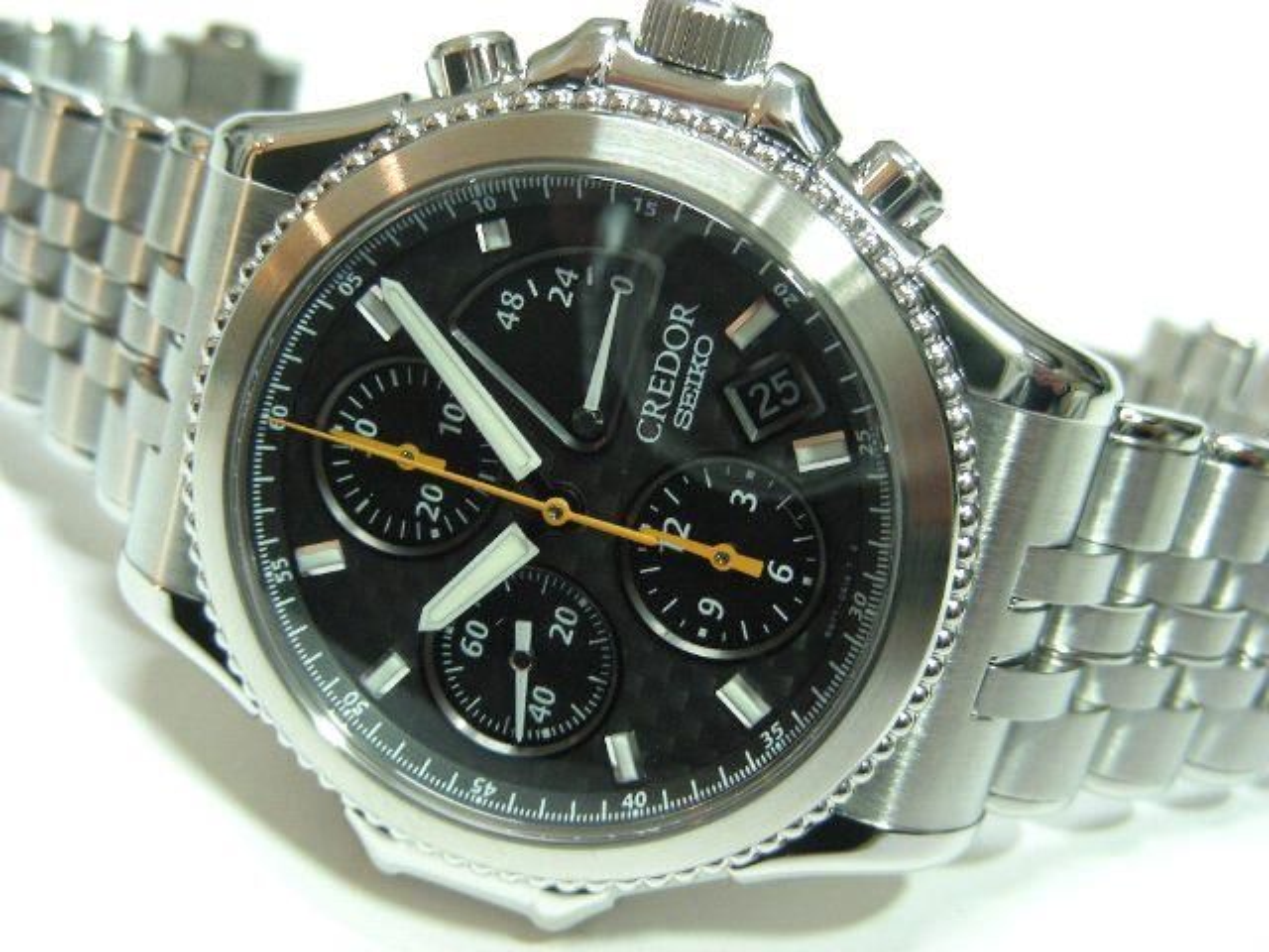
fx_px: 1760
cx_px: 634
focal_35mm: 48
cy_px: 476
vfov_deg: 30.3
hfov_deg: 39.7
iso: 193
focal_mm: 8
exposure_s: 1/30
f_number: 3.5
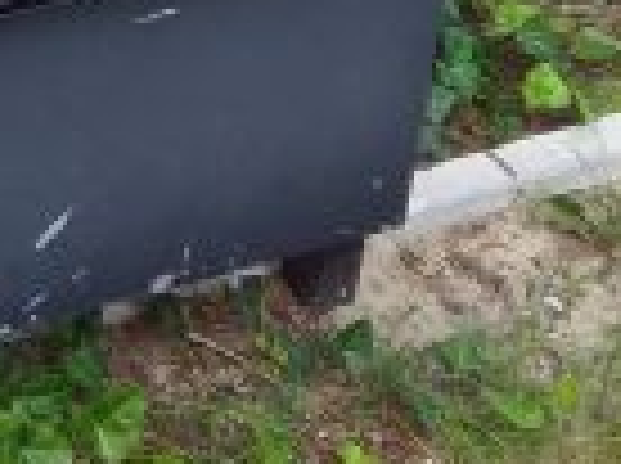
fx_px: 2328
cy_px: -446
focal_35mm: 130
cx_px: -648
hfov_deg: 13.0
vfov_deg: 10.5
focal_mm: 2.91
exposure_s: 1/552
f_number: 1.9
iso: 40
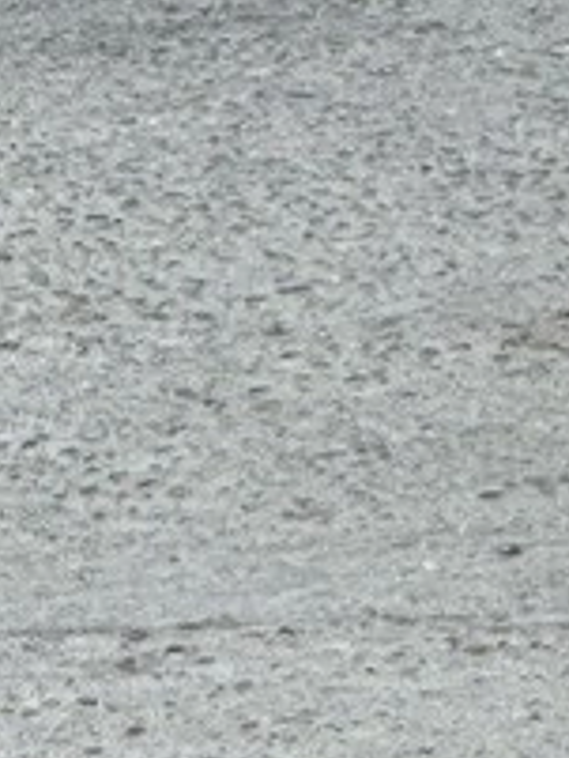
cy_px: 2478
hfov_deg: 2.9
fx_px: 11188
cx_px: 403
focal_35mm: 511
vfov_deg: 3.7
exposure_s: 1/245
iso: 32
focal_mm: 9
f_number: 2.8
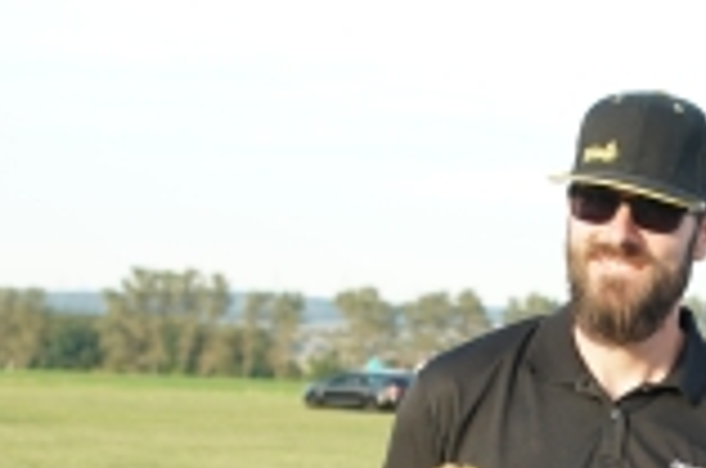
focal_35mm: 134
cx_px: 621
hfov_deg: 15.2
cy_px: 680
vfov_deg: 9.9
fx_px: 2623
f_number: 4
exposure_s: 1/200
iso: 200
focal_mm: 30
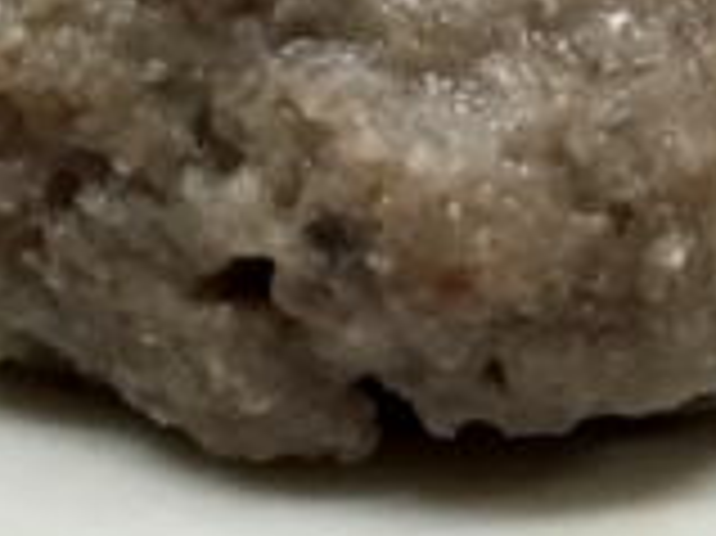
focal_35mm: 146
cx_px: 707
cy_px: -392
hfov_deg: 13.4
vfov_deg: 9.7
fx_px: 3018
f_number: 2.2
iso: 250
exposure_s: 1/33
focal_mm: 4.15
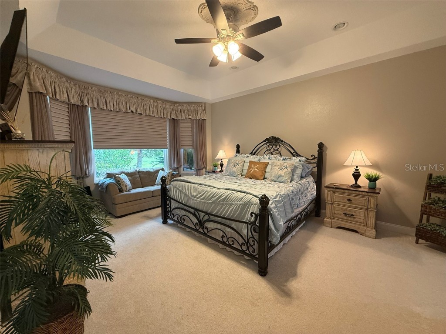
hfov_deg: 102.1
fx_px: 180
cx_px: 223
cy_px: 167
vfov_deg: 85.7
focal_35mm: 14
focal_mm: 2.22
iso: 320
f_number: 2.2
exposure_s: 1/60
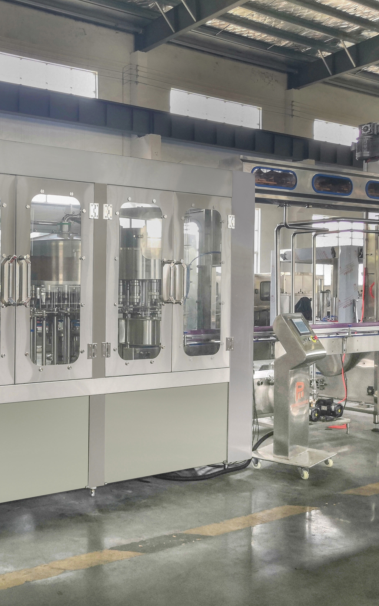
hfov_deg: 30.8
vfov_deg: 50.4
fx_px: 645
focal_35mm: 39
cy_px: 306
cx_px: 15
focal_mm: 3.95
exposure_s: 1/50
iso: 64
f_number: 1.8
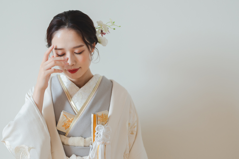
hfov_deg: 27.0
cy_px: 80
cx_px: 120
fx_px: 498
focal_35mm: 75
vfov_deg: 18.2
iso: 200
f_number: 1.3
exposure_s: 1/320
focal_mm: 50
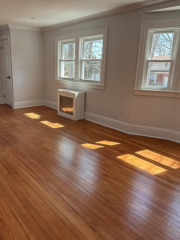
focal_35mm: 29
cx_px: 66
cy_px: 119
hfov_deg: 47.7
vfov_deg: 61.7
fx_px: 201
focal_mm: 2.22
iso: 64
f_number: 2.2
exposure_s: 1/99
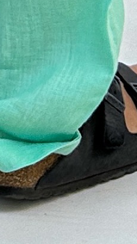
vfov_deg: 9.5
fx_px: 1143
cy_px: -488
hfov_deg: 6.5
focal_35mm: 177
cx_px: -211
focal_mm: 6.86
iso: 80
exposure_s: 1/279
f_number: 1.78
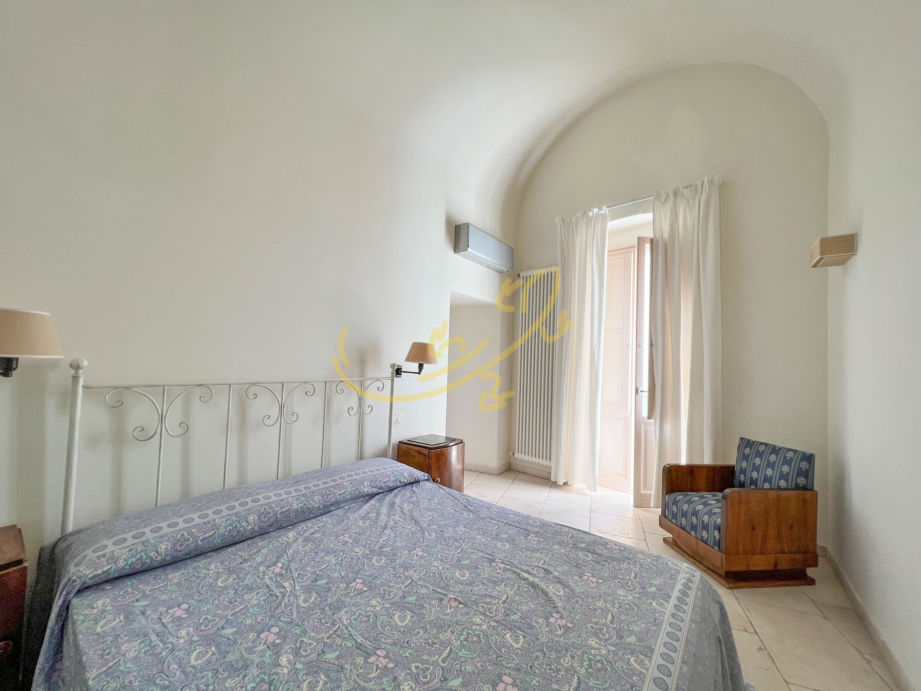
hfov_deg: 106.2
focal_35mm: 13
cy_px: 346
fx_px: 346
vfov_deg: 89.9
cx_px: 460
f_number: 1.8
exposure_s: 1/100
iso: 40
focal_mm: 1.57
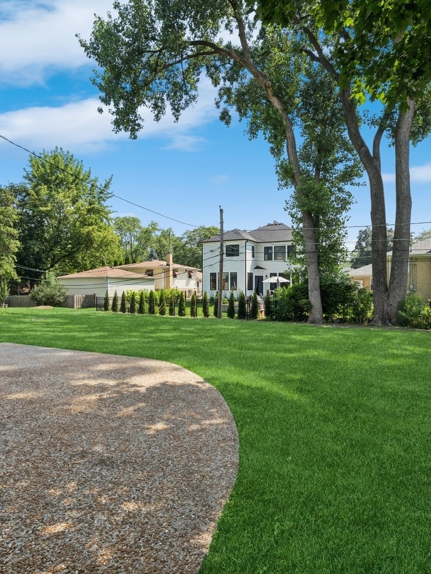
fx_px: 349
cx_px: 194
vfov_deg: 79.0
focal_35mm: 21
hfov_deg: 63.3
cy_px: 285
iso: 200
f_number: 9.5
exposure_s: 1/250
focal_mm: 14
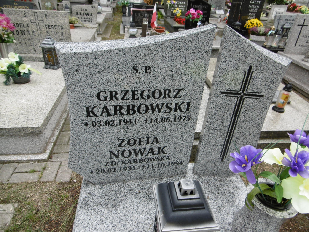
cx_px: 154
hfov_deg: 71.6
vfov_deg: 56.8
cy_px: 116
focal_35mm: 24
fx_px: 214
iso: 100
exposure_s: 1/125
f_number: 3.1
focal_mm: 4.3
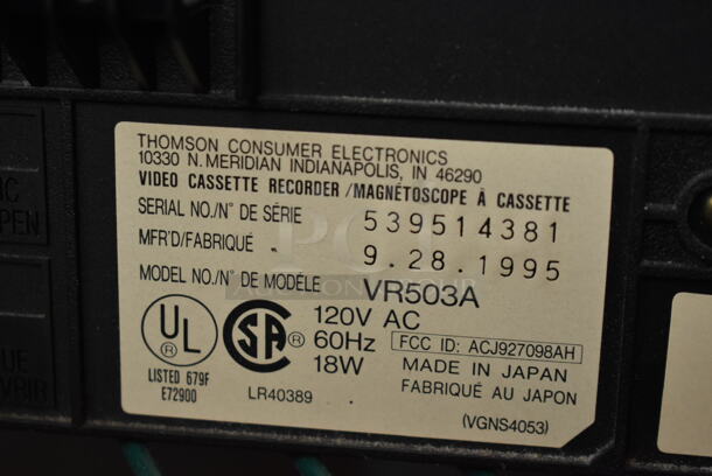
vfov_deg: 16.6
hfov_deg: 24.6
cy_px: 238
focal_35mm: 82
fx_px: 1633
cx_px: 356
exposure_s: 1/100
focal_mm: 55
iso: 900
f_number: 5.6
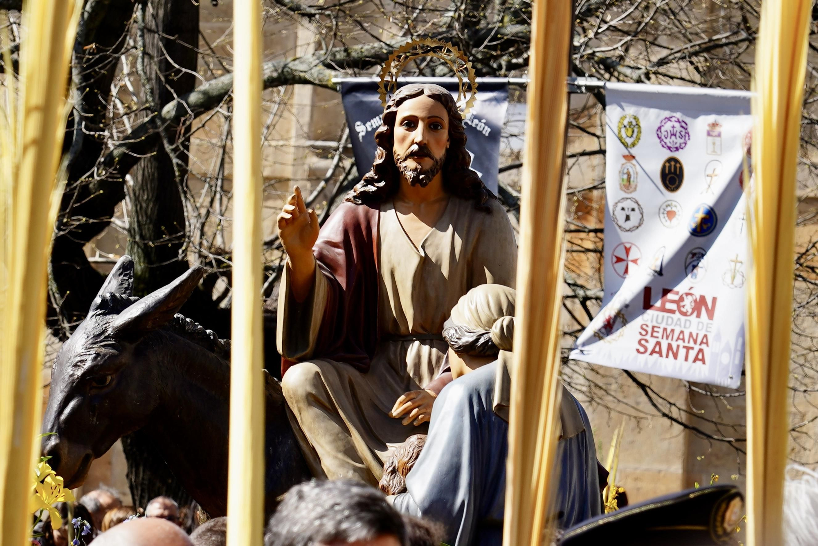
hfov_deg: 13.1
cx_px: 409
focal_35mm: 157
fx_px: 3568
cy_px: 273
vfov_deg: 8.7
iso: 100
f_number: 7.1
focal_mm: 105
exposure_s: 1/200
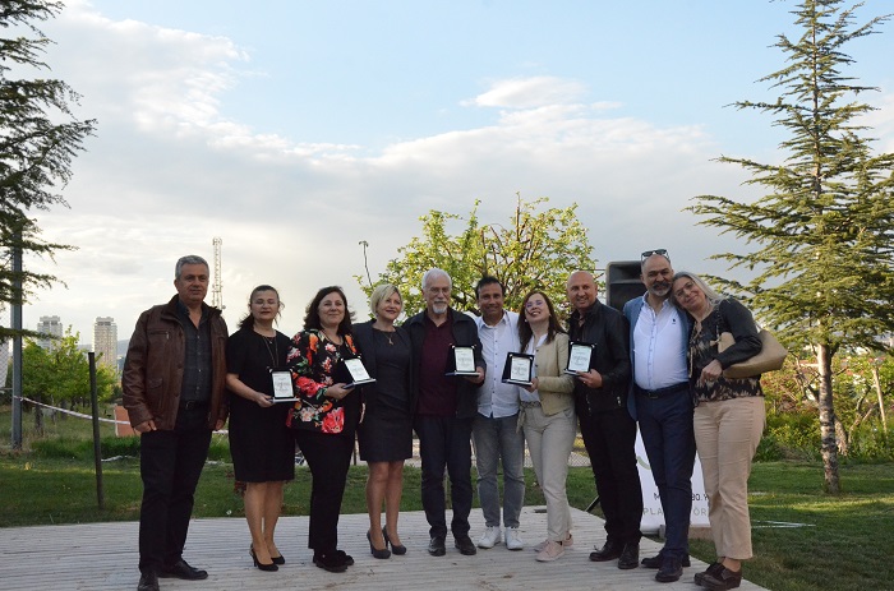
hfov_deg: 57.3
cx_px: 447
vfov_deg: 39.8
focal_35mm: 33
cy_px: 296
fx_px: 817
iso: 5000
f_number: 9
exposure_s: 1/2500
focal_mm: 22
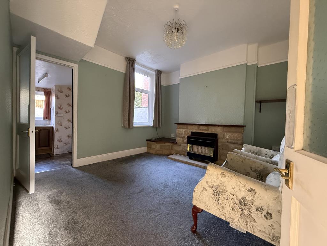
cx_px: 164
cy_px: 123
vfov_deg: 85.7
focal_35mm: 14
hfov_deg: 102.1
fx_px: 132
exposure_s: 1/60
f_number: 2.2
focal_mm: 2.22
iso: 640
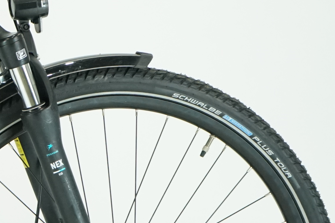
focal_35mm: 219
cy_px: 129
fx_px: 2038
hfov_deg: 9.0
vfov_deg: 6.3
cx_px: -278
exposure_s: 1/200
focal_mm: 56
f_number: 6.3
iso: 2500
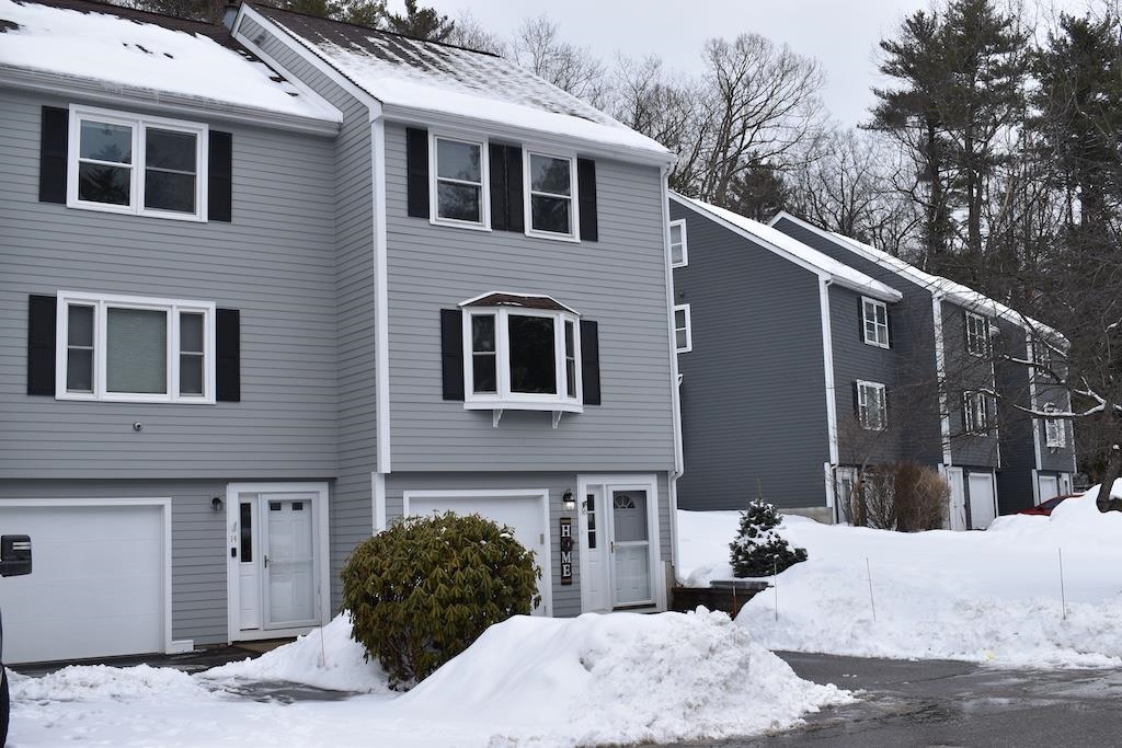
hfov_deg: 49.5
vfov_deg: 34.2
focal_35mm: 39
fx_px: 1216
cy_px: 374
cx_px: 561
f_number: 8
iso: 125
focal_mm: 26
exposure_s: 1/250
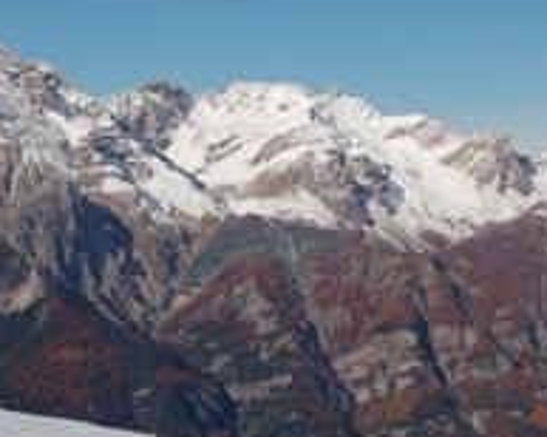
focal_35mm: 111
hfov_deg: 17.3
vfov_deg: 13.9
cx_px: 247
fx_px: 1795
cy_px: 267
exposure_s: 1/500
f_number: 11
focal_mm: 34
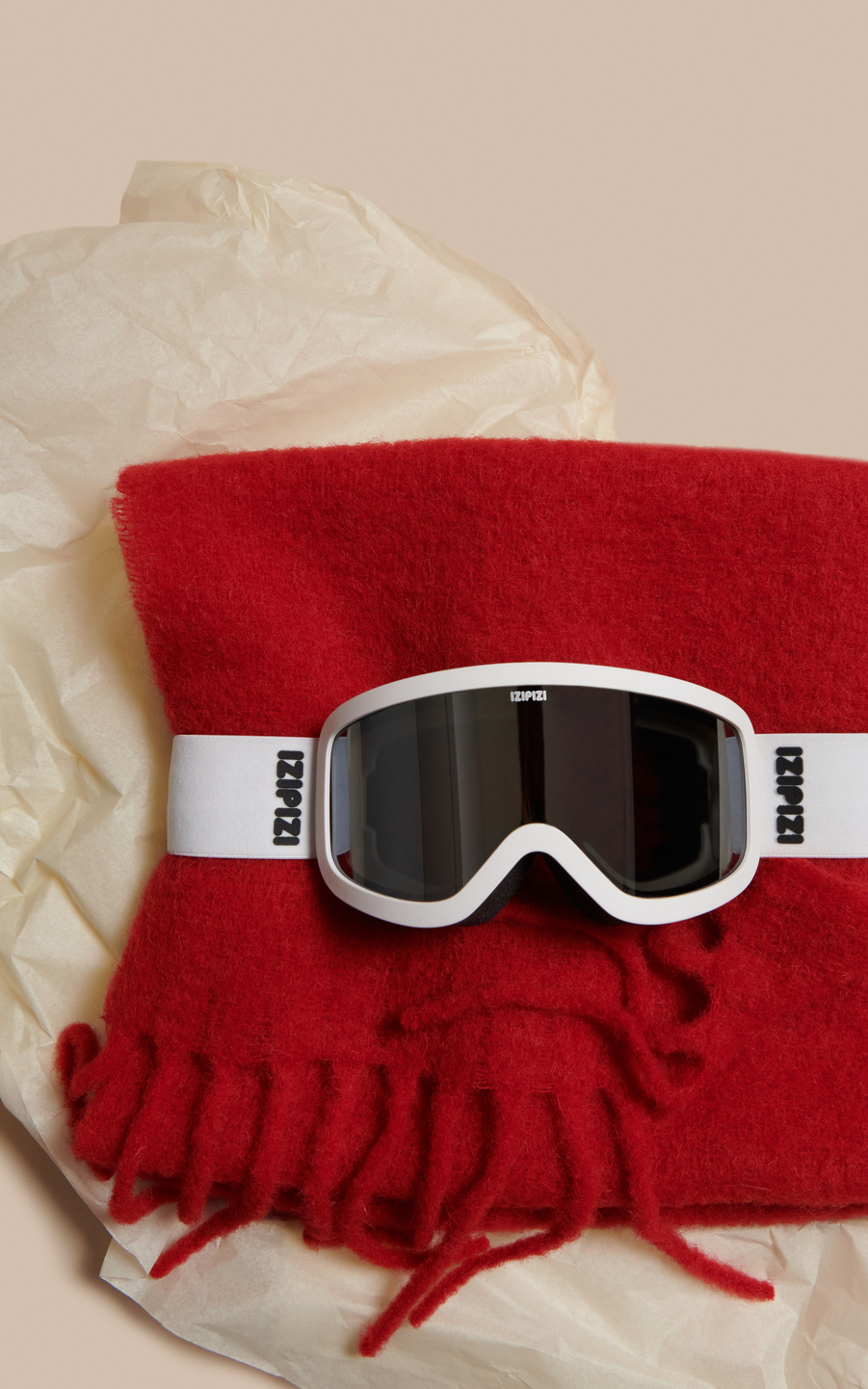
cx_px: 513
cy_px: 820
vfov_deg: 56.4
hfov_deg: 37.1
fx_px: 1287
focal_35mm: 34
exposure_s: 1/200
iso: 800
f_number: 9
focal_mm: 24
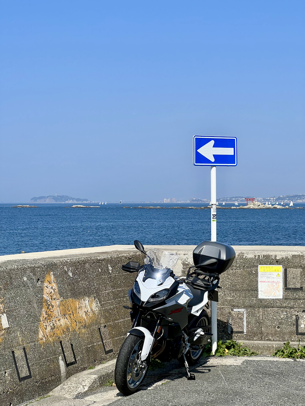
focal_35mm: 77
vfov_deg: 25.3
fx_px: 905
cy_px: 203
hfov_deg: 19.1
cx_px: 152
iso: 32
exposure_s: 1/1004
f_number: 2.8
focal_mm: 9
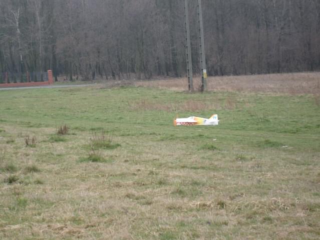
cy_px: 120
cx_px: 160
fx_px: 980
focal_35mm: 106
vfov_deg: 14.0
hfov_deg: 18.6
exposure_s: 1/180
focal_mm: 17.4
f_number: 4.9
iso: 80
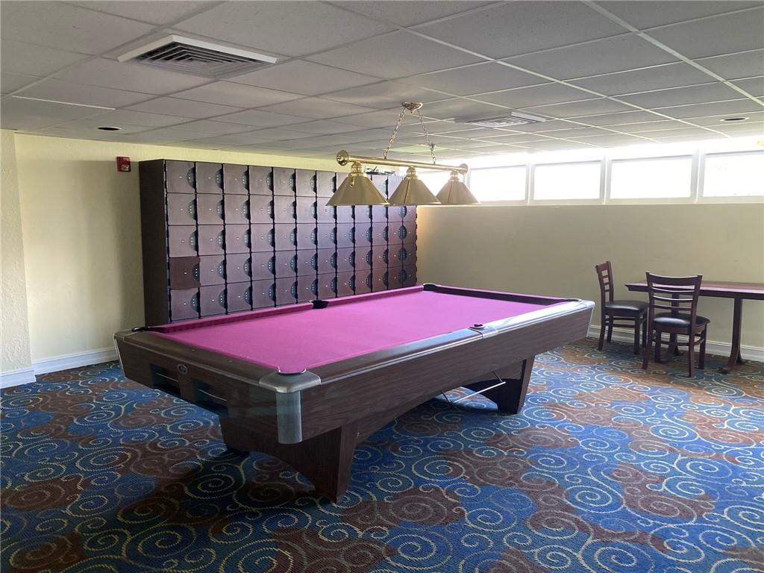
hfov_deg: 67.3
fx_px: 574
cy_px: 286
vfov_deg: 53.1
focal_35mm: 26
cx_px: 382
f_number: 1.8
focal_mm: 4.25
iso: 400
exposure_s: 1/60
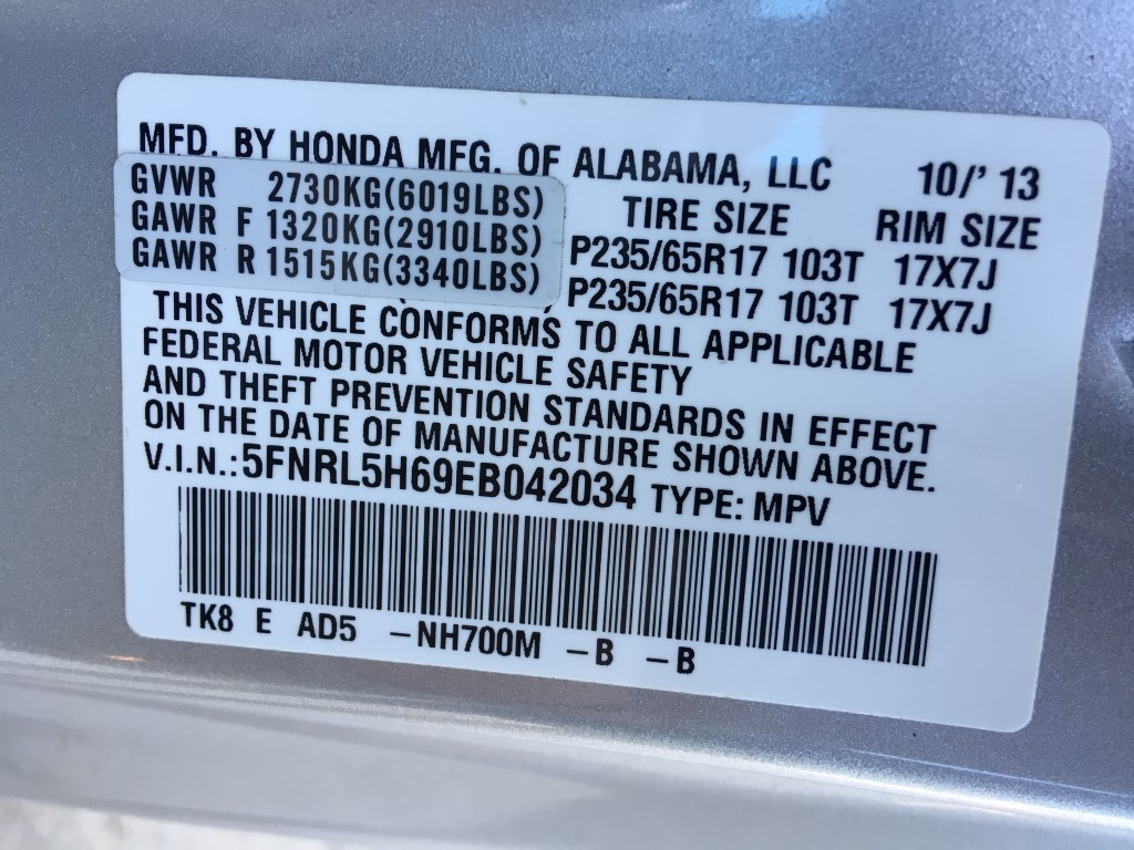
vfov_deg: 48.2
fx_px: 950
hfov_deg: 61.7
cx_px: 567
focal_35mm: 29
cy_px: 425
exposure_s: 1/40
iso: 25
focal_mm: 4.15
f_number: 2.2
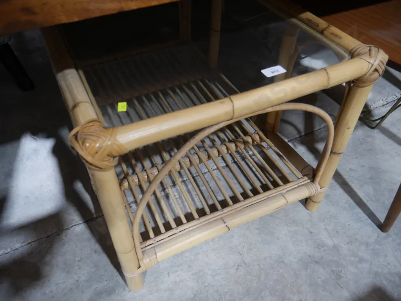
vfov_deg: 49.8
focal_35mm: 28
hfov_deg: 63.4
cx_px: 200
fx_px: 325
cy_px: 150
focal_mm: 14
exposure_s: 1/60
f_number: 3.5
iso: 800
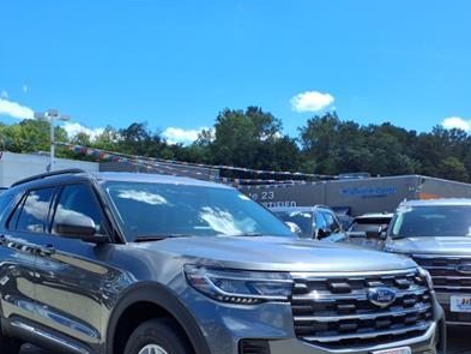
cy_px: 260
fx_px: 599
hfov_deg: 42.8
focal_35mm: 44
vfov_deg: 32.3
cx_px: 195
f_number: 1.9
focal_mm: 3.58
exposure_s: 1/1667
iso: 40
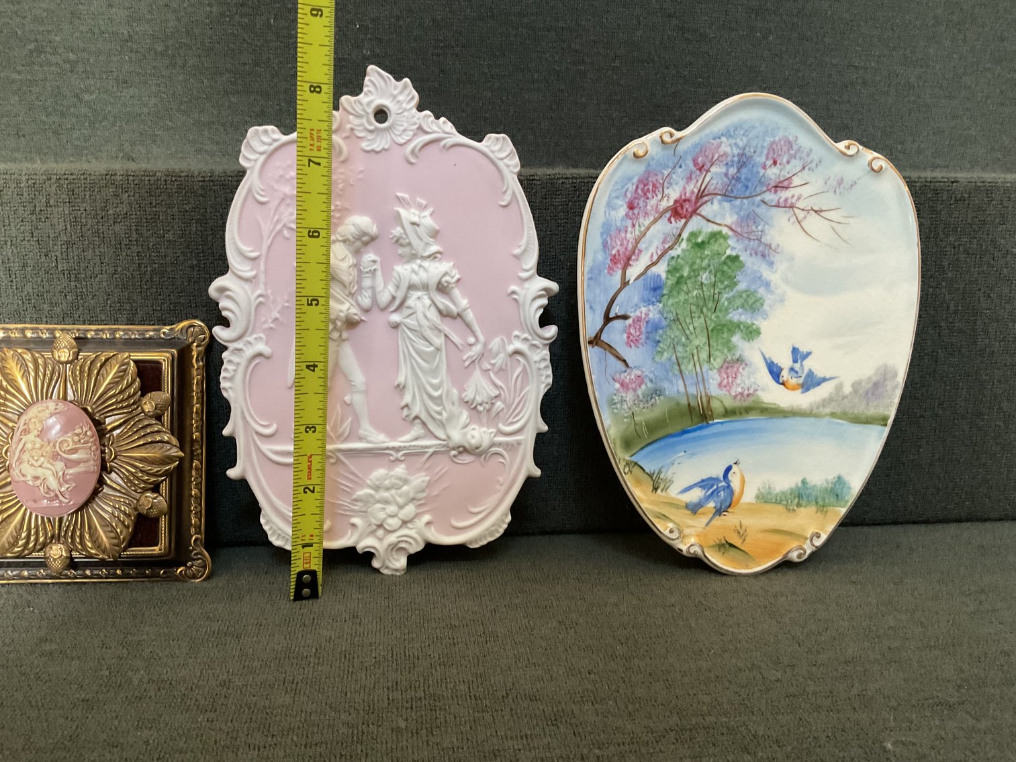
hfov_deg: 61.7
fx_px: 851
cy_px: 381
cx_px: 508
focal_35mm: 29
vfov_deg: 48.2
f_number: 1.8
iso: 250
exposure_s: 1/30
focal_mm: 3
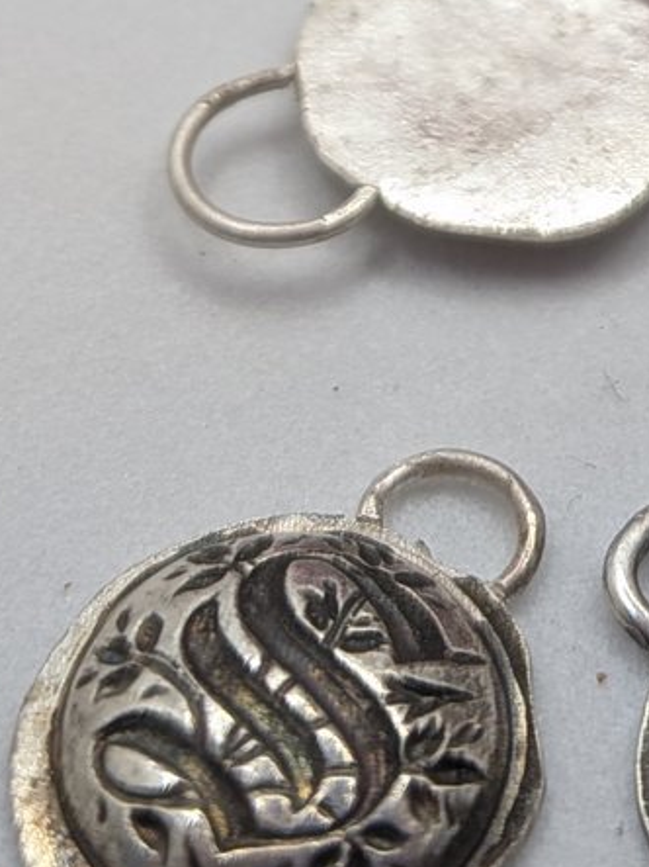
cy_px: -266
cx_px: 502
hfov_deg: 14.2
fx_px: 2601
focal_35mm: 104
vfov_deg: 17.7
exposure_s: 1/136
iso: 30
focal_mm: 4.53
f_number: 1.7
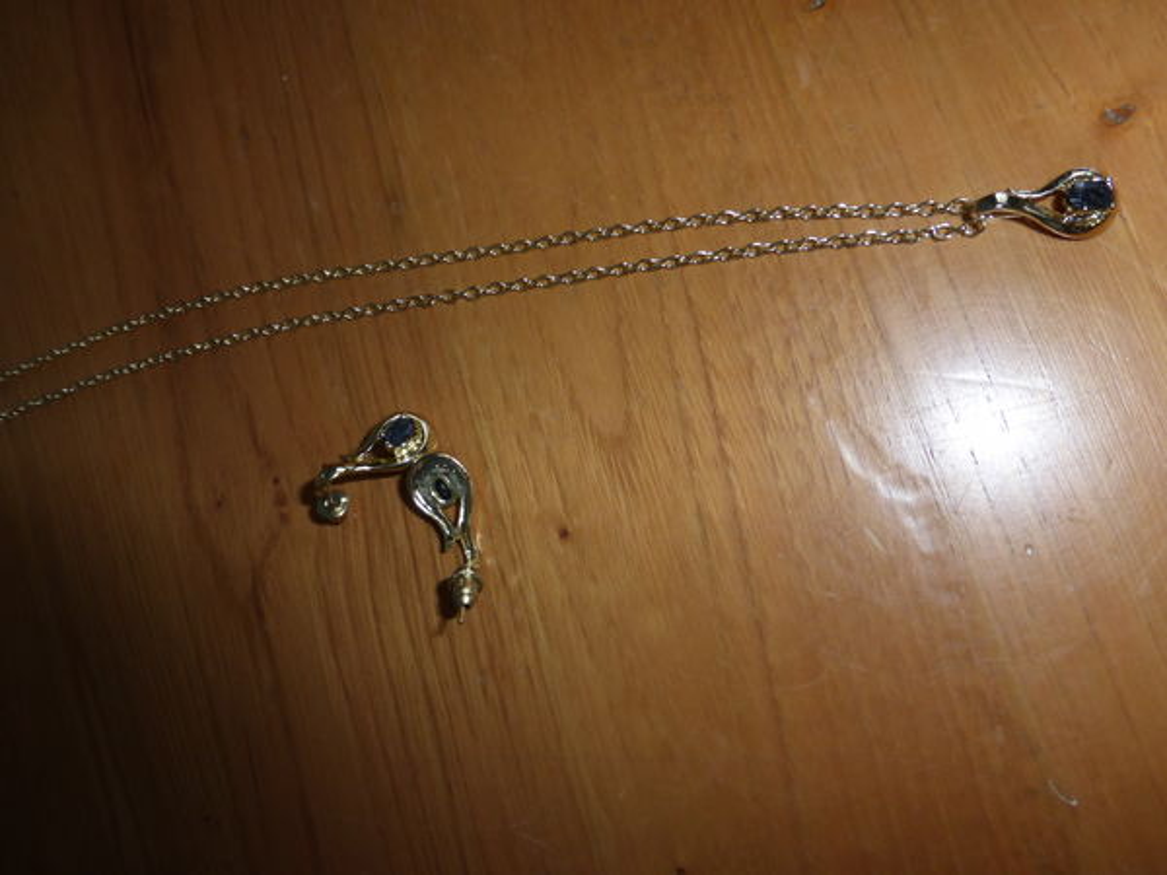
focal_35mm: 25
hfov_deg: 69.4
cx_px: 584
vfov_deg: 54.9
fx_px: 843
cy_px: 438
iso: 125
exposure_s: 1/60
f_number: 3.3
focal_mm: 4.3
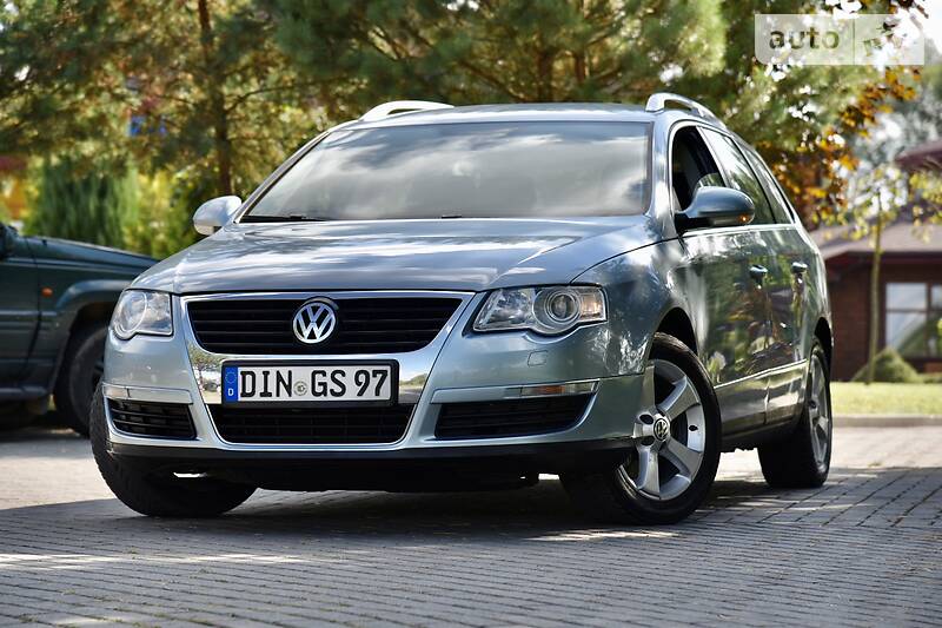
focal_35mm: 120
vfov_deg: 11.4
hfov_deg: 17.1
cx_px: 471
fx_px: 3139
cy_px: 314
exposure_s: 1/500
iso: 200
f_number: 5.6
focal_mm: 120
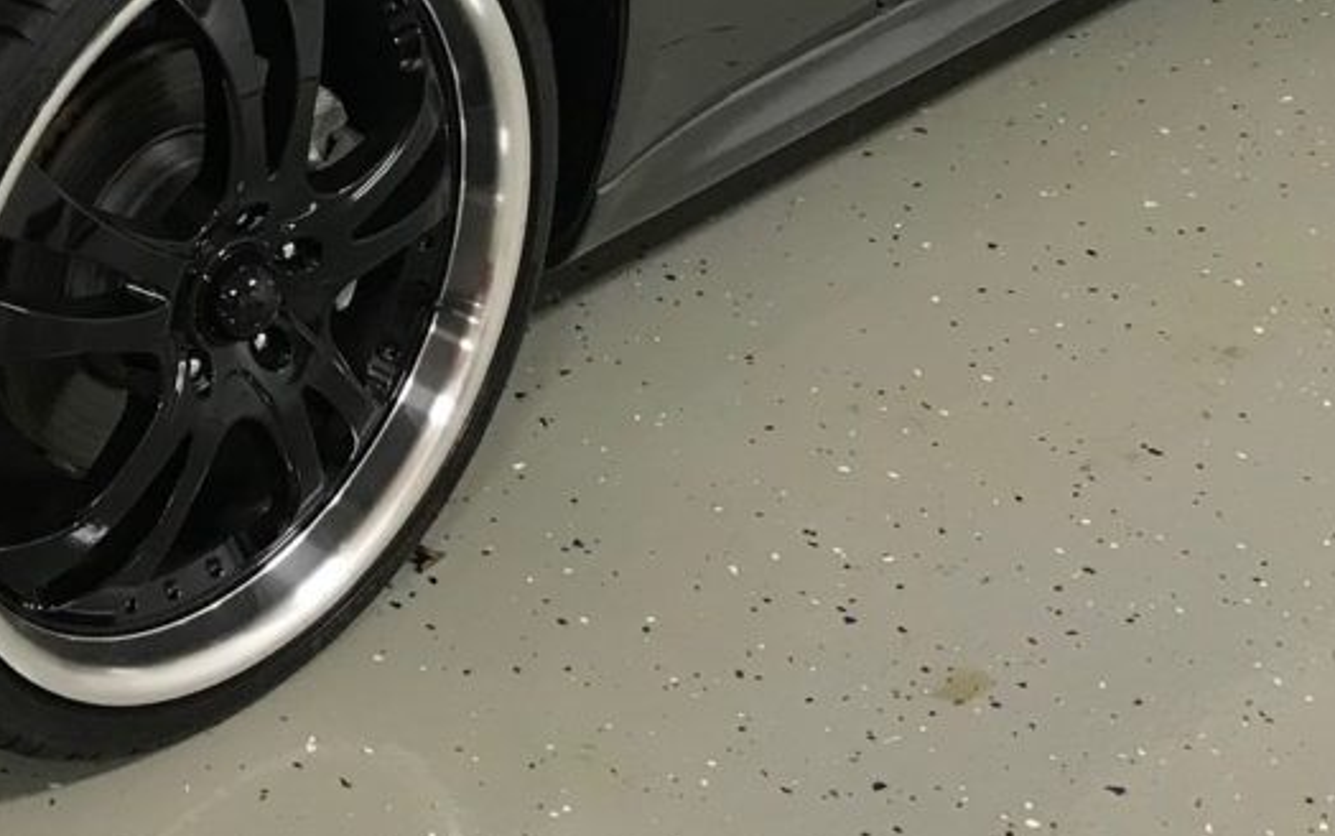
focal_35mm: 87
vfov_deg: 14.3
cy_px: -329
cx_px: 112
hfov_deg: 23.1
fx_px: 3167
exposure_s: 1/24
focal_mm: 3.99
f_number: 1.8
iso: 40
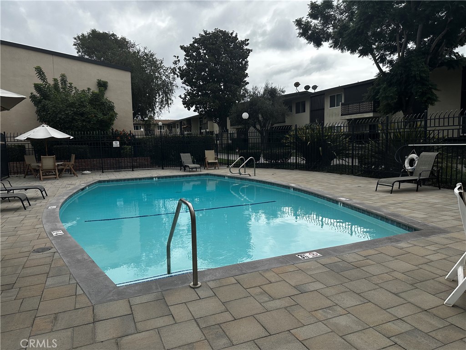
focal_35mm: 24
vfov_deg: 56.8
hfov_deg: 71.6
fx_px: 323
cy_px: 175
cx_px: 233
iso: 80
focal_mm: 6.86
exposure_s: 1/5000
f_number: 1.78
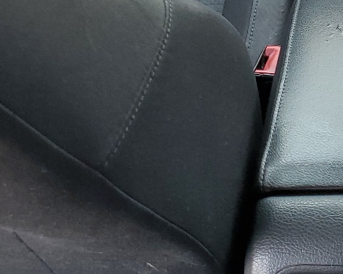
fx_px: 943
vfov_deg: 14.9
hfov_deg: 19.9
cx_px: 354
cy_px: -177
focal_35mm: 93
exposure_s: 1/120
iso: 57
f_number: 1.5
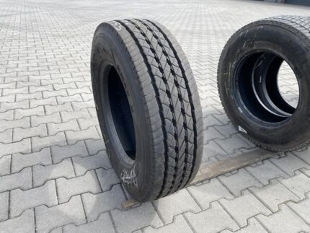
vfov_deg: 53.1
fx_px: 233
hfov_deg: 67.3
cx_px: 155
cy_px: 116
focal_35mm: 26
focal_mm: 4.25
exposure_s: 1/1182
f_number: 1.8
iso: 32
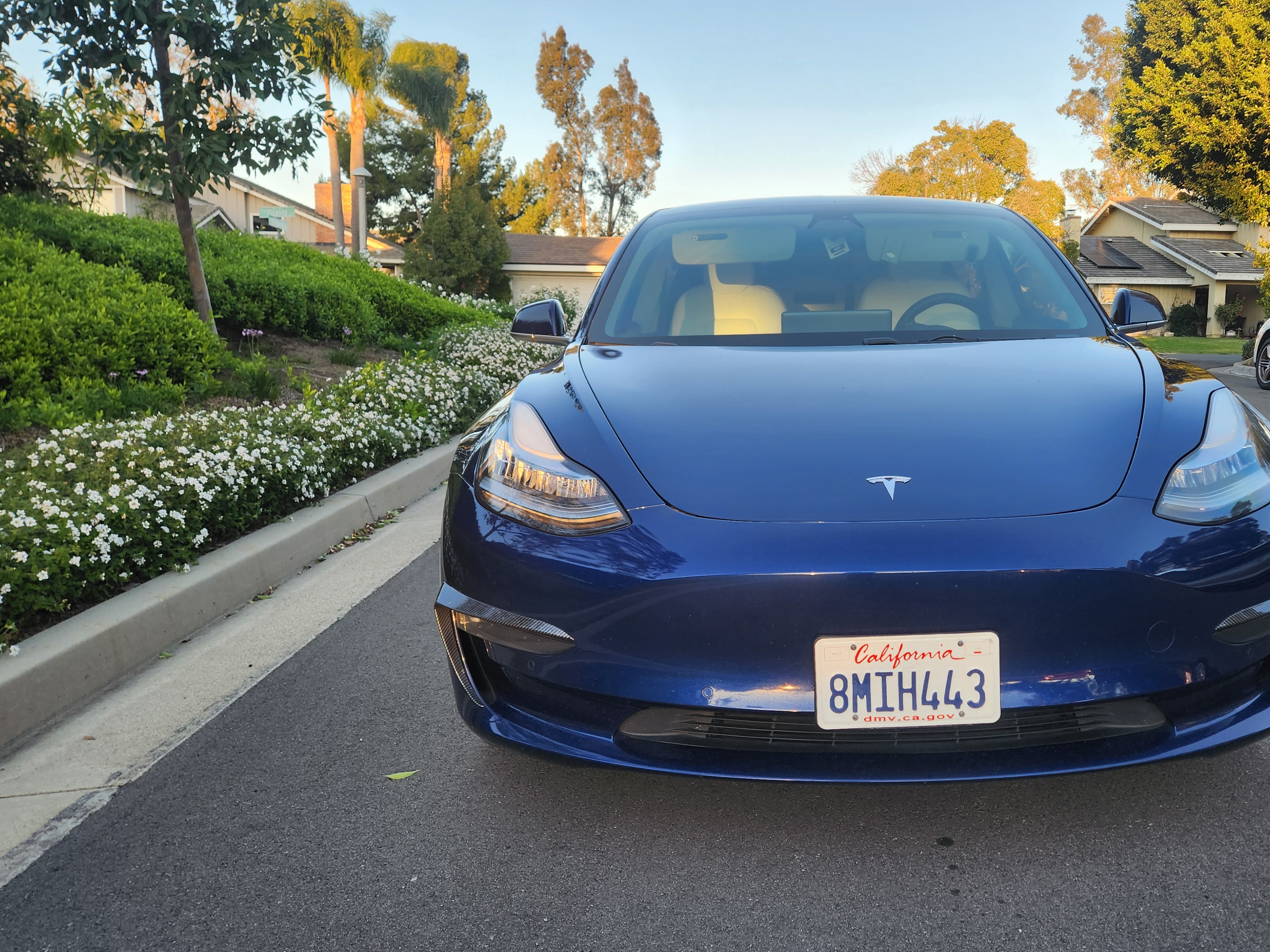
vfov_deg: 48.2
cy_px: 467
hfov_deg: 60.9
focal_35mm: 29
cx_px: 785
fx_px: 1064
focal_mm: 5.4
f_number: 1.8
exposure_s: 1/180
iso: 25
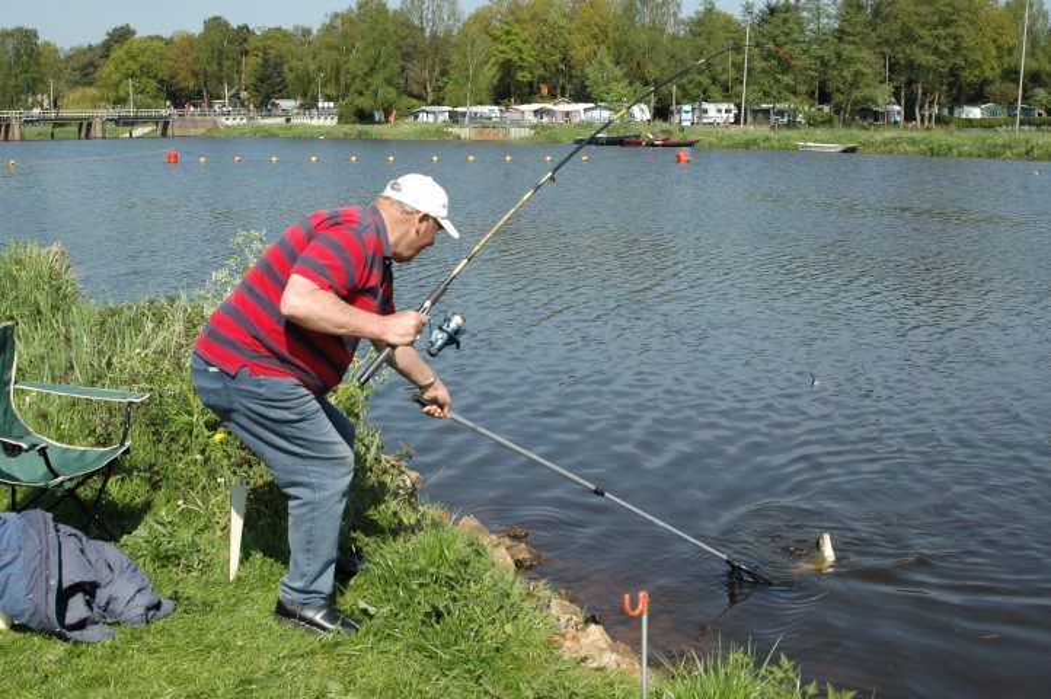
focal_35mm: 42
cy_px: 350
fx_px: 1225
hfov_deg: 46.4
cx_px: 526
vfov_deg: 31.8
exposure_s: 1/640
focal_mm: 28
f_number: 13
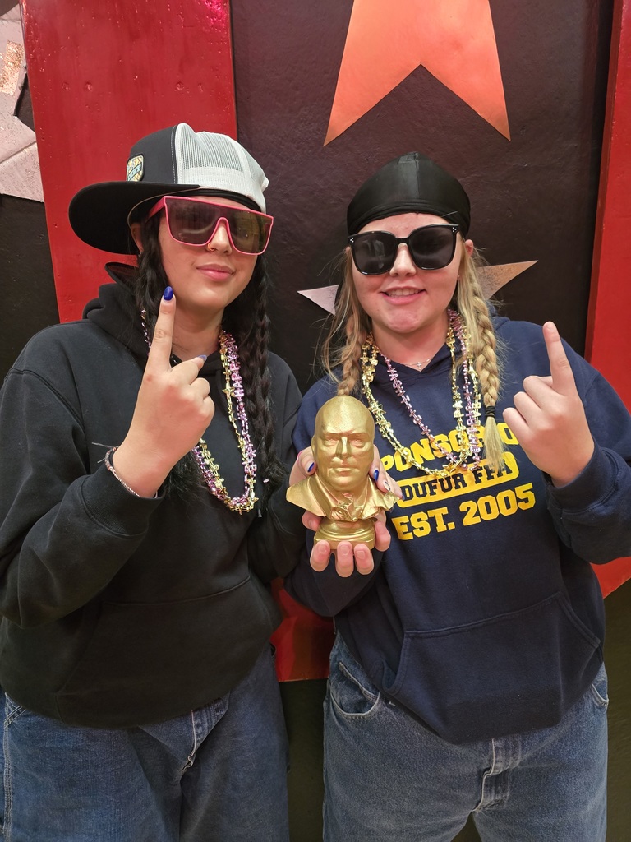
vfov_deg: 73.9
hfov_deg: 58.9
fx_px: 559
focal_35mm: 23
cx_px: 316
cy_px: 421
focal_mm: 6.3
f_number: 1.7
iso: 1000
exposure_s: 1/60
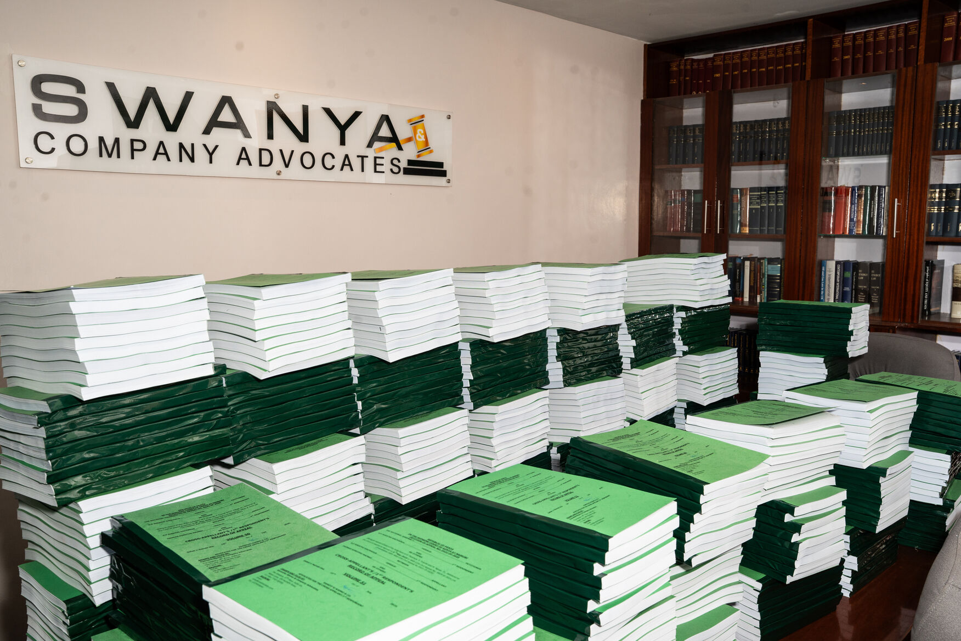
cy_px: 320
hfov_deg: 61.3
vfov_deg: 43.1
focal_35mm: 30
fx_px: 811
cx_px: 480
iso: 400
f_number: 9
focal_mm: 30.4
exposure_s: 1/200
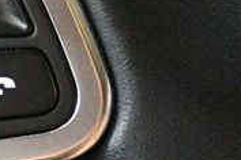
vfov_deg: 6.7
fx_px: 1379
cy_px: 22
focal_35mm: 206
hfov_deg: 9.5
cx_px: -191
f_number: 5
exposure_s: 1/60
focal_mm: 38
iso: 11400
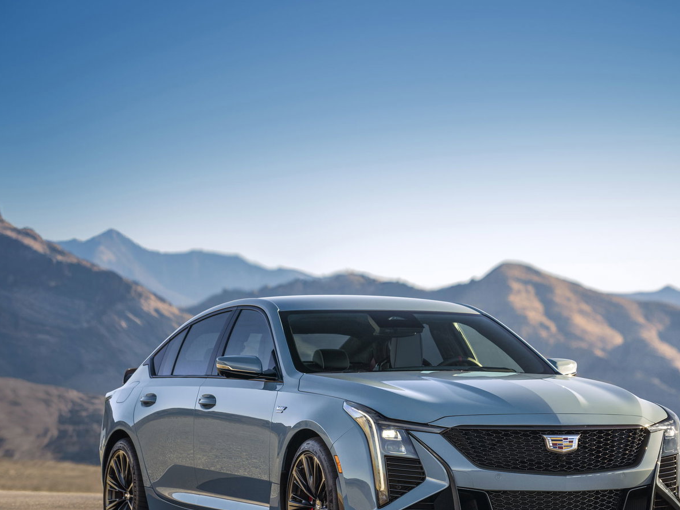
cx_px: 443
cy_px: 321
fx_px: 2809
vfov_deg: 10.4
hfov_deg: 13.8
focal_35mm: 143
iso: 400
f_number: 5.6
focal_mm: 135
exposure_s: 1/350
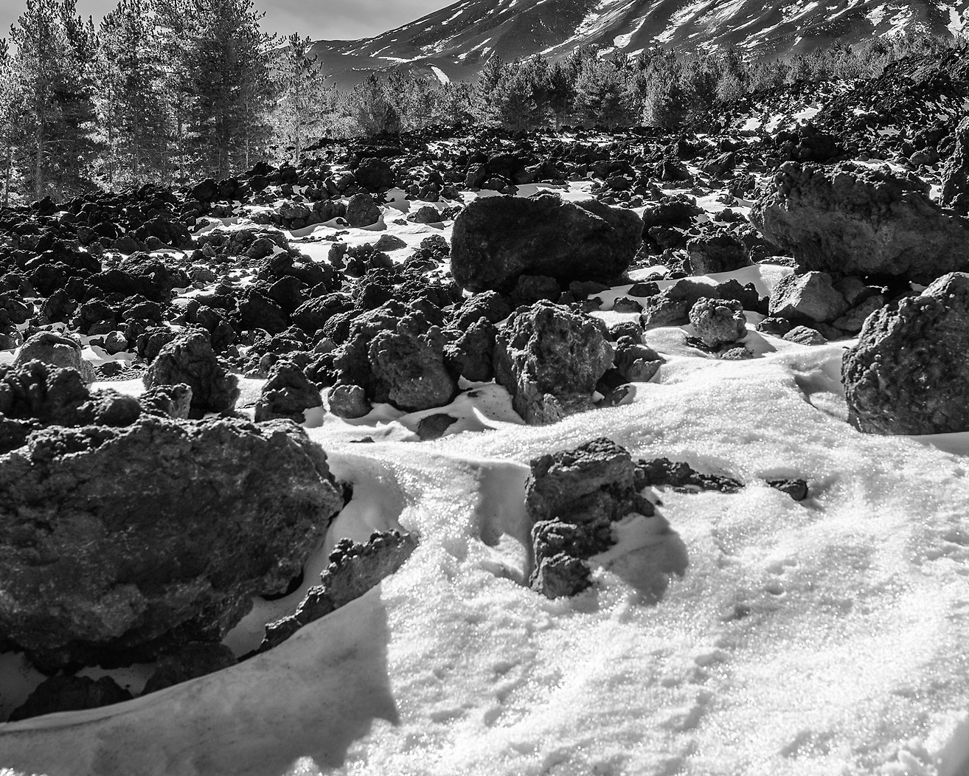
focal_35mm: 60
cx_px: 581
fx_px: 1721
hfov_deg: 31.4
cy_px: 277
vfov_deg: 25.3
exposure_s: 1/640
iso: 100
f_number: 10
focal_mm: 35
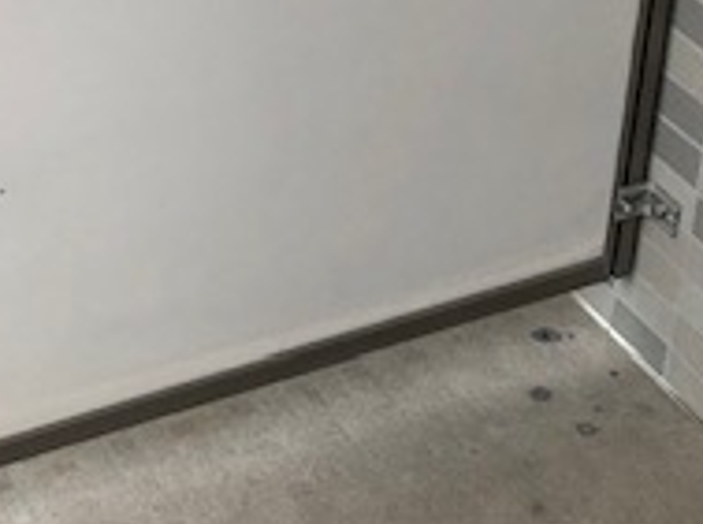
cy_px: 208
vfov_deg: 15.5
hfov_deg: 20.4
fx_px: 1926
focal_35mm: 95
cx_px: 130
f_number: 1.8
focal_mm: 3.99
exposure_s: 1/33
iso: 40
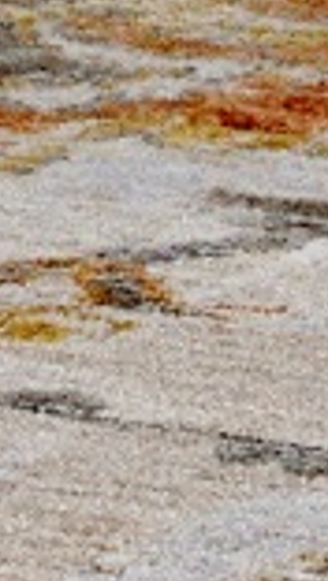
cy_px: 1359
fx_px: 14132
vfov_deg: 2.3
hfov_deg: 1.3
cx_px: 887
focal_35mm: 916
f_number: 25
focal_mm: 70
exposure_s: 1/200
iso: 500
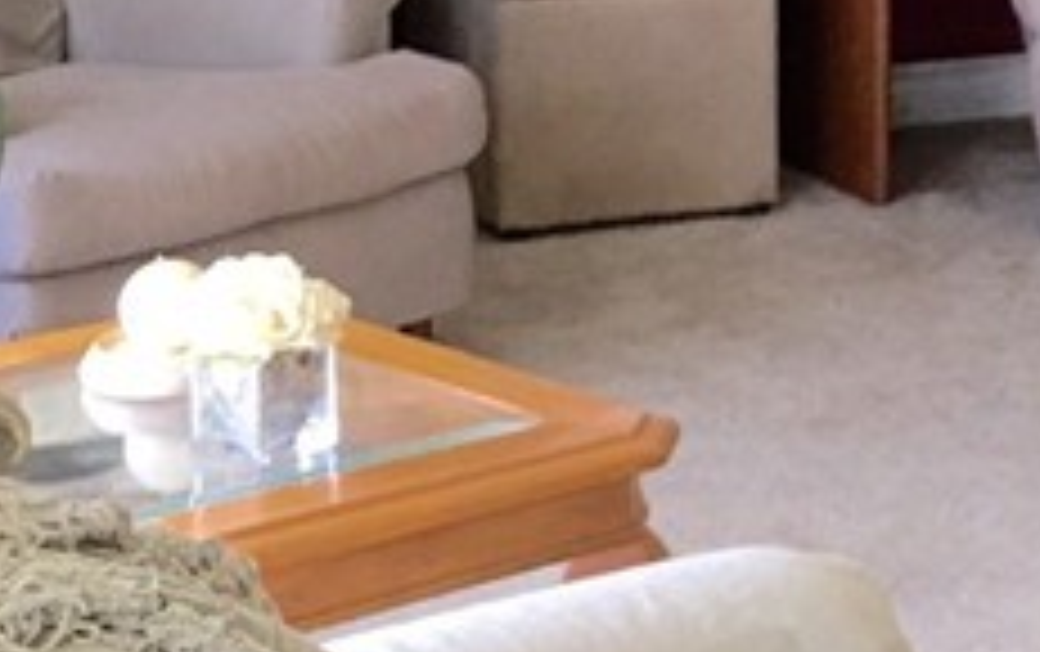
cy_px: -49
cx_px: 1580
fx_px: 3859
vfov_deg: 9.6
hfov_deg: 14.3
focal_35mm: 136
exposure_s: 1/15
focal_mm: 4.15
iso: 32
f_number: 2.2
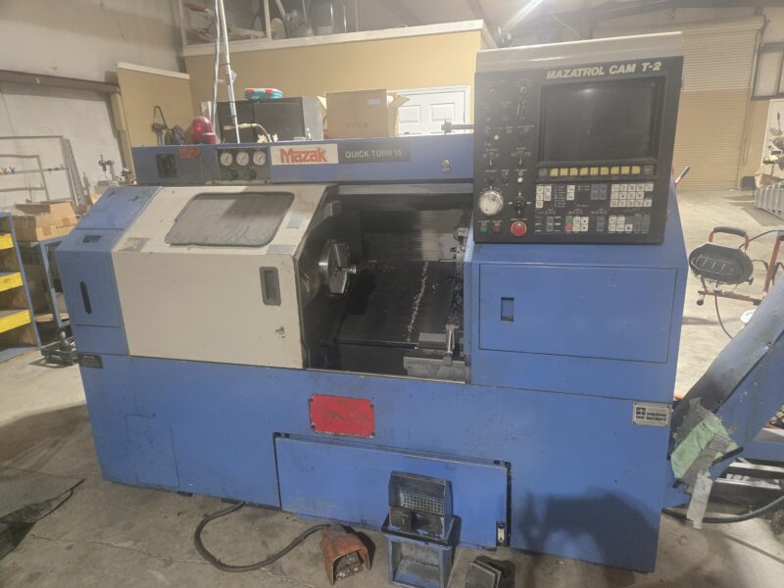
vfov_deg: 58.9
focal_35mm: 23
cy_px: 294
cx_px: 392
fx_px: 521
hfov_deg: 73.9
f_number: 1.8
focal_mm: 5.4
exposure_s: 1/120
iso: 1000
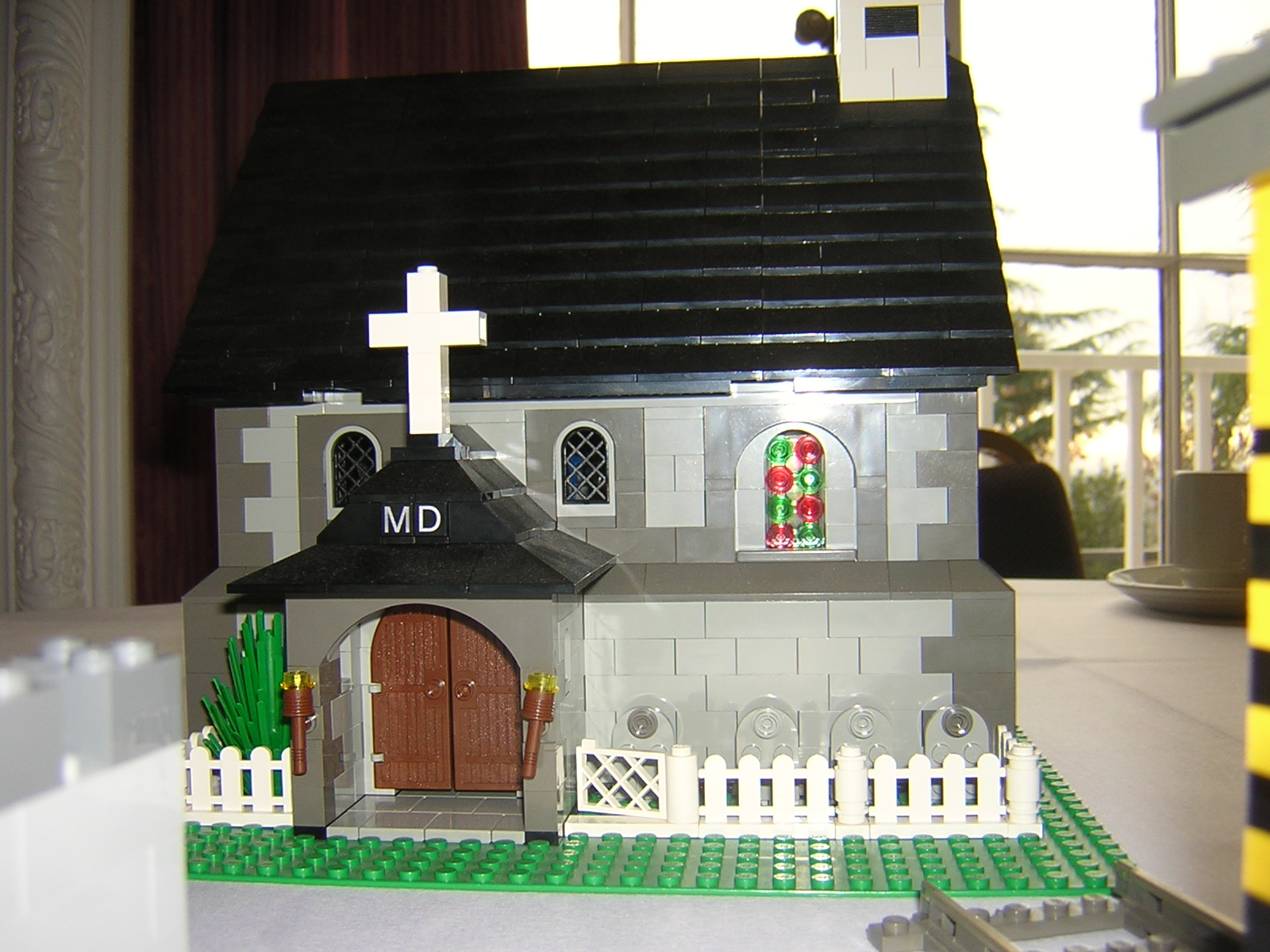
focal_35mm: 36
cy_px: 476
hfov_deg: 51.4
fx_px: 1321
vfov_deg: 39.7
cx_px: 635
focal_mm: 4.7
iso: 100
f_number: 2.6
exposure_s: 1/60.1
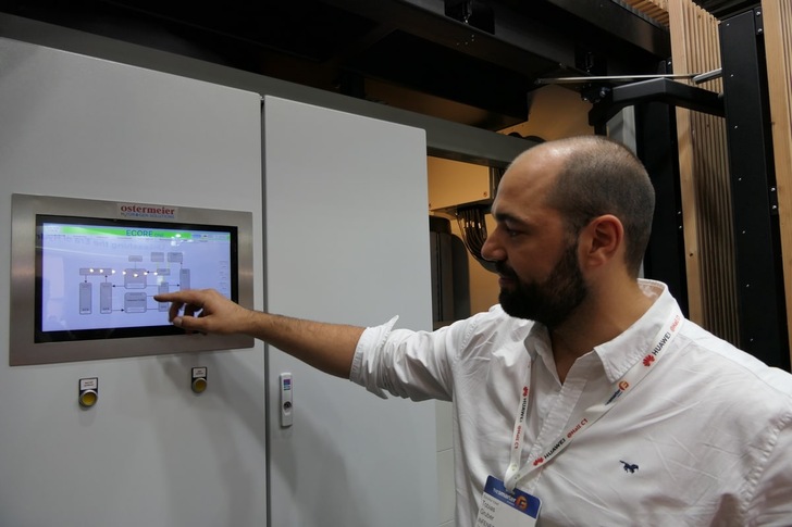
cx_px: 396
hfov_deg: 73.8
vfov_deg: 53.1
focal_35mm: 24
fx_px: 528
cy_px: 264
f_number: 2.8
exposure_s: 1/80
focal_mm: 8.8
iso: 125
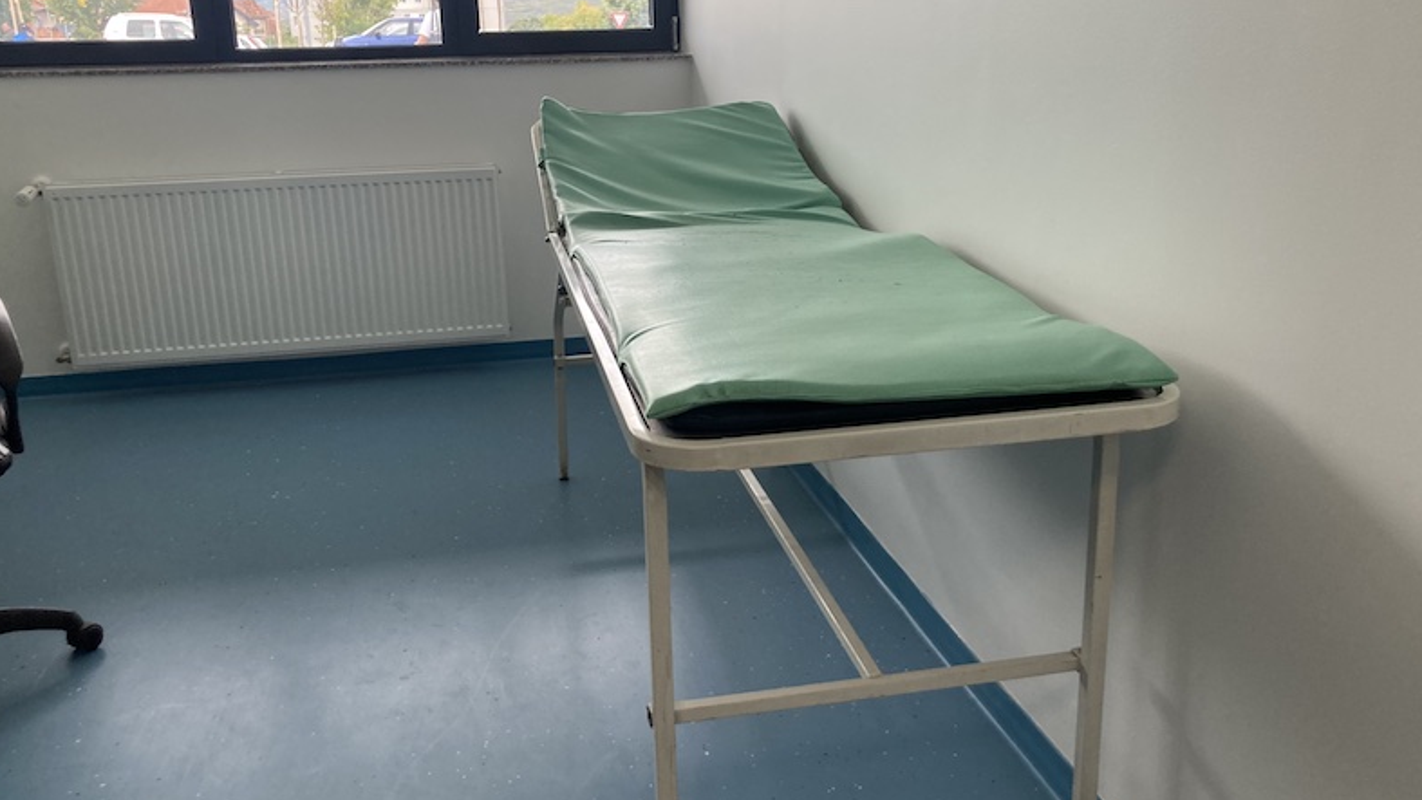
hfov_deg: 62.6
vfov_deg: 37.7
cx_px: 703
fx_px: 1169
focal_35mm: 31
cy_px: 325
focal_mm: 3.99
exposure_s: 1/121
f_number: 1.8
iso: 64
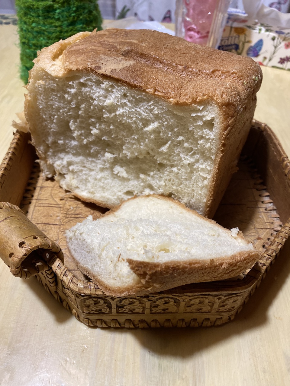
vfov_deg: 67.3
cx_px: 145
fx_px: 290
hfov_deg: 53.1
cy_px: 193
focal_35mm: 26
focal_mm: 4.25
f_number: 1.8
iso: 125
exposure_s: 1/50
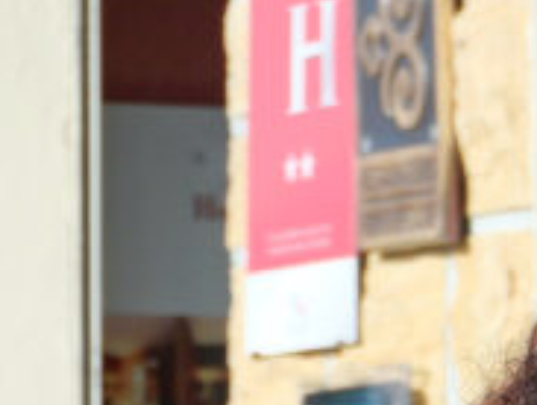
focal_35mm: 692
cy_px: 1092
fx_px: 10756
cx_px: 85
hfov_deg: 2.9
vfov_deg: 2.1
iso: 200
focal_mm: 62
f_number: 5.3
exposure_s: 1/640
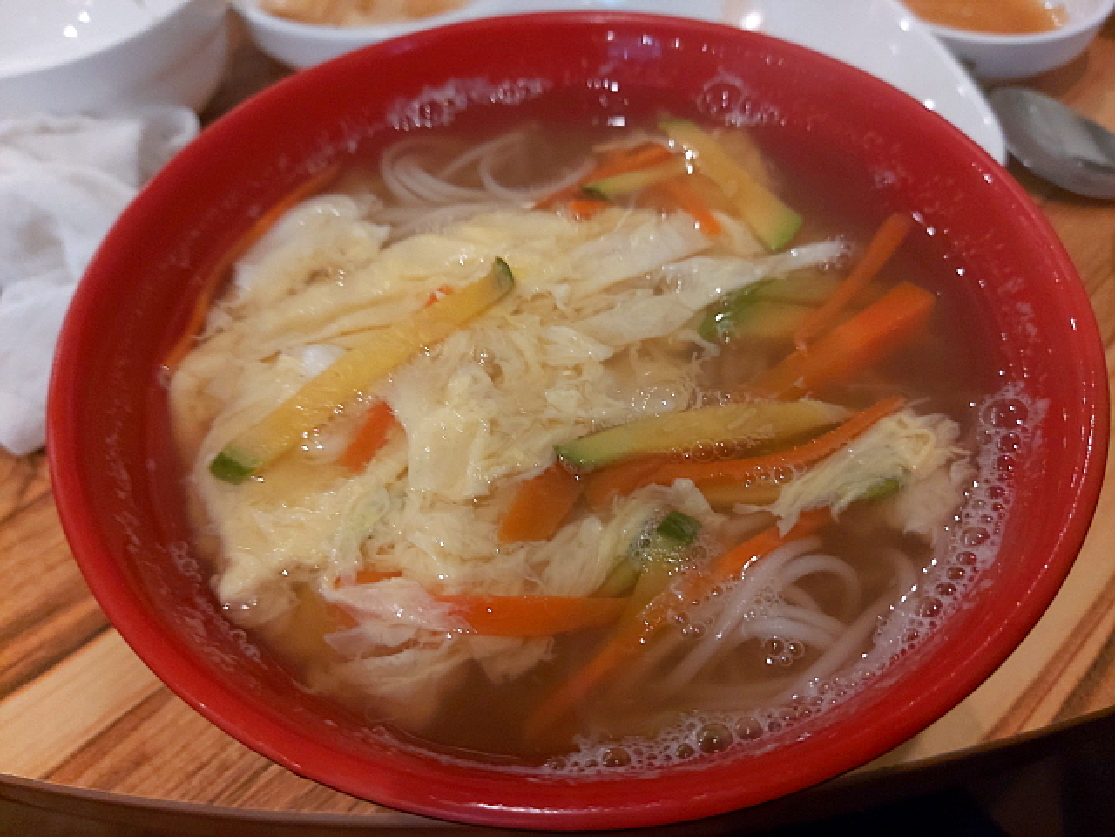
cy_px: 418
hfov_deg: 69.4
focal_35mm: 25
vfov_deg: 54.9
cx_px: 558
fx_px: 805
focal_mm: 4.58
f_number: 2
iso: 500
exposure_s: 1/24
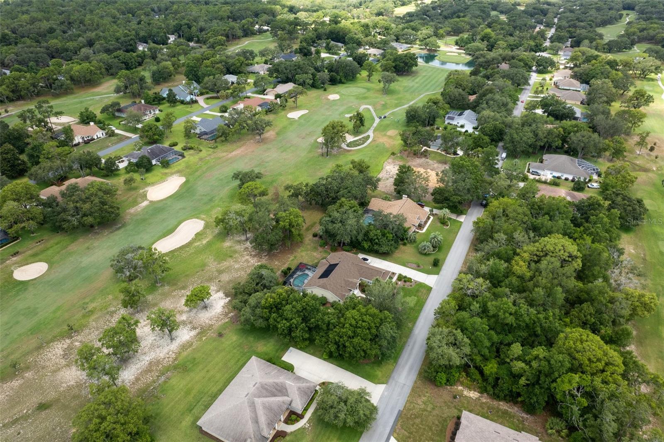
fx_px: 406
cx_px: 332
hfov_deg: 78.6
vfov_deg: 57.2
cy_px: 221
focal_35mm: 22
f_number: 2.8
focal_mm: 8.38
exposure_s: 1/500
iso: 100
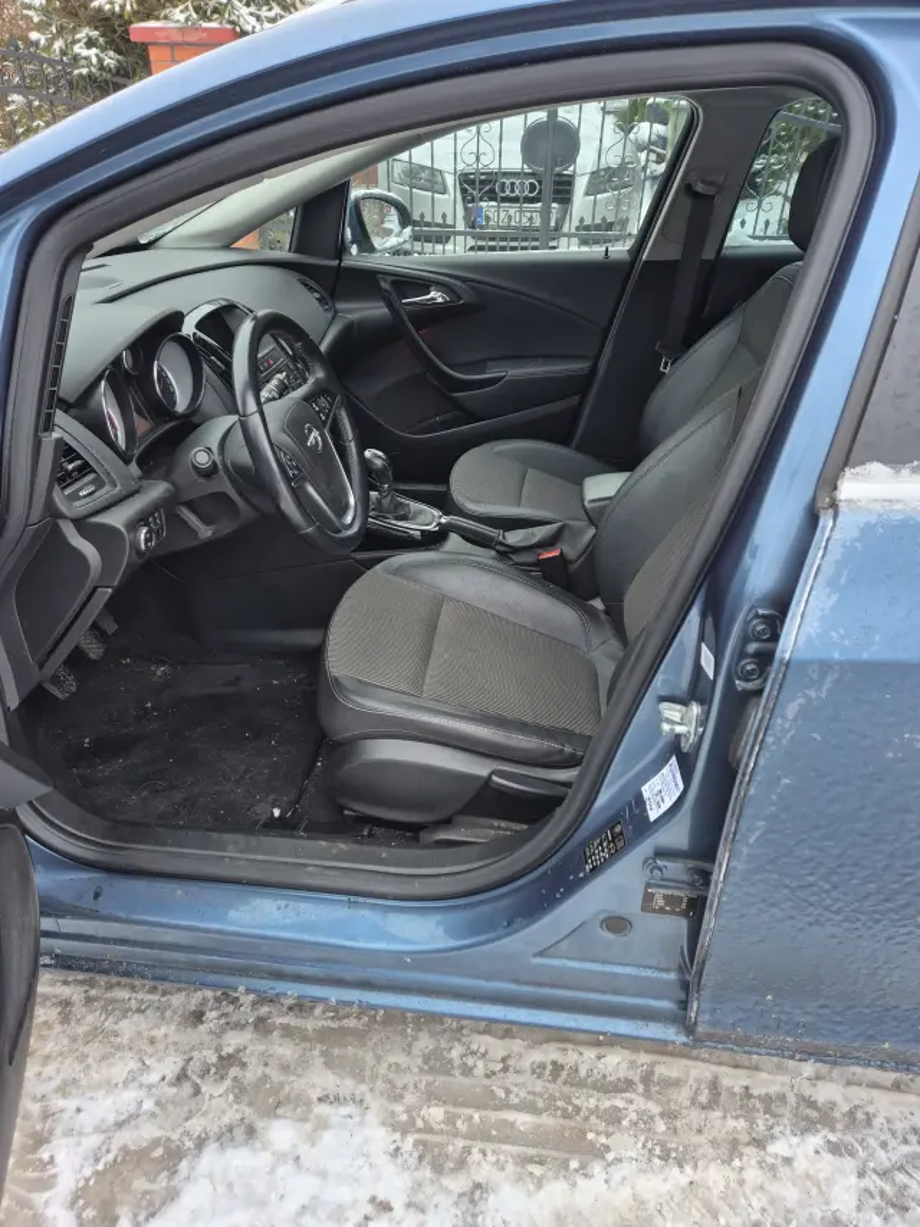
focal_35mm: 23
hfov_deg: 58.9
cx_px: 460
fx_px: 815
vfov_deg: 73.9
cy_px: 614
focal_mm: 5.4
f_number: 1.8
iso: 160
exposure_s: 1/100
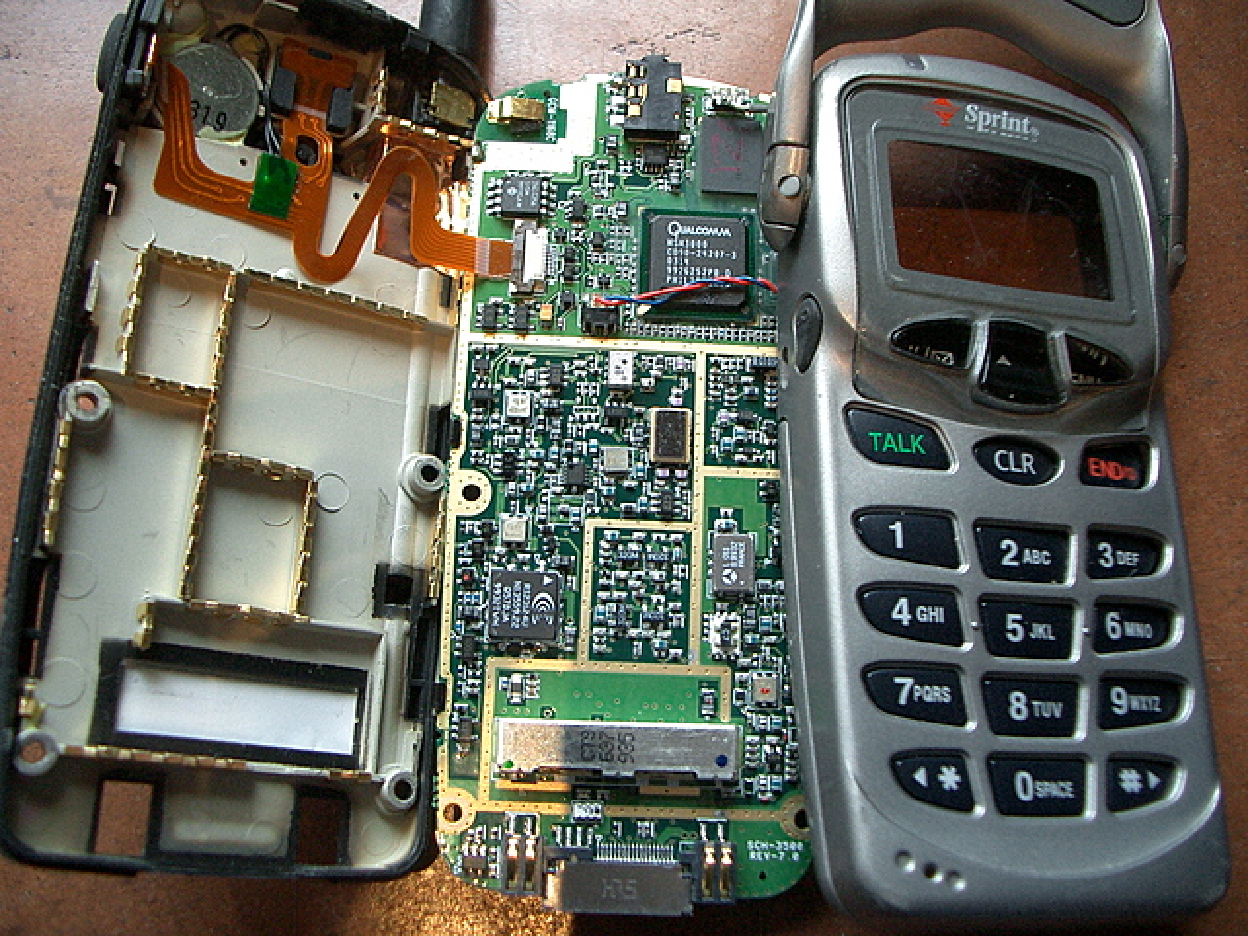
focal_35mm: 35
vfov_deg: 40.7
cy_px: 468
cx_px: 624
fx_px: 1262
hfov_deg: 52.6
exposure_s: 1/60
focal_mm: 5.8
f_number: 2.6
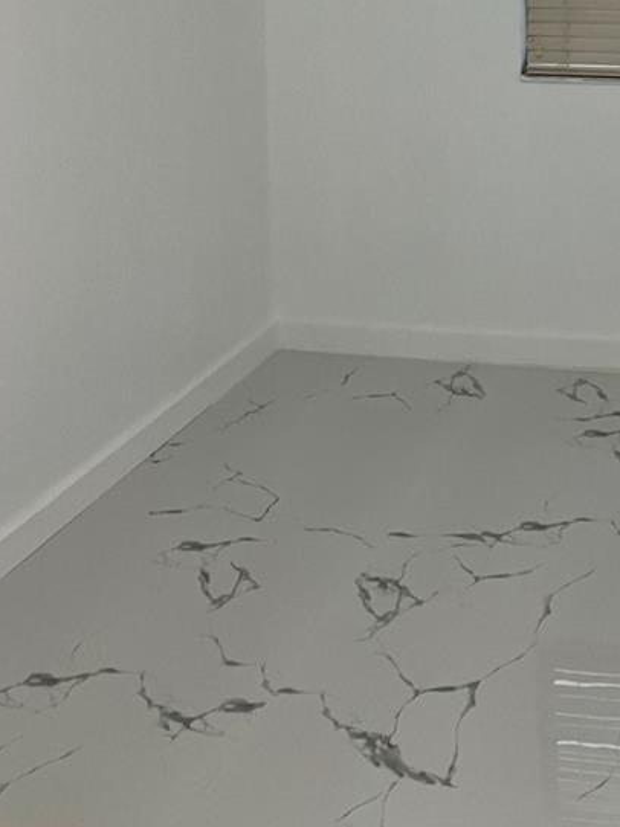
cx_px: 625
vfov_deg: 29.1
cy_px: -14
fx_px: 1482
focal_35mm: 62
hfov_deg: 22.7
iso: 64
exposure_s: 1/60
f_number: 1.8
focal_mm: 3.99
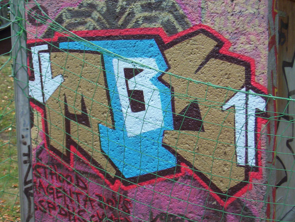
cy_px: 111
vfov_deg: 23.0
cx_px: 148
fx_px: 547
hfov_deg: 30.2
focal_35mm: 64
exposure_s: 1/184
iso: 100
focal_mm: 9.98
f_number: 3.54
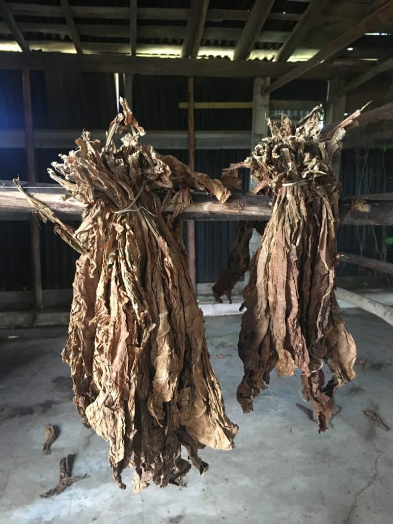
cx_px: 196
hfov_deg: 48.2
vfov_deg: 61.7
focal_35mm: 29
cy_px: 262
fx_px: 439
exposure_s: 1/15
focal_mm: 4.15
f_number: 2.2
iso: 250
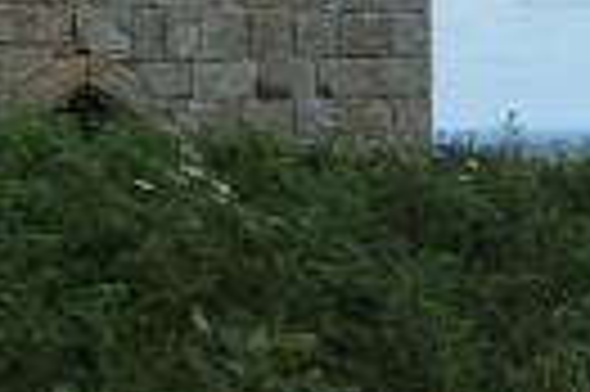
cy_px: 52
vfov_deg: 12.7
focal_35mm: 107
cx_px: 243
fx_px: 1751
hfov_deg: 19.1
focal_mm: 23
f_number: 14
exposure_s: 1/420
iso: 800
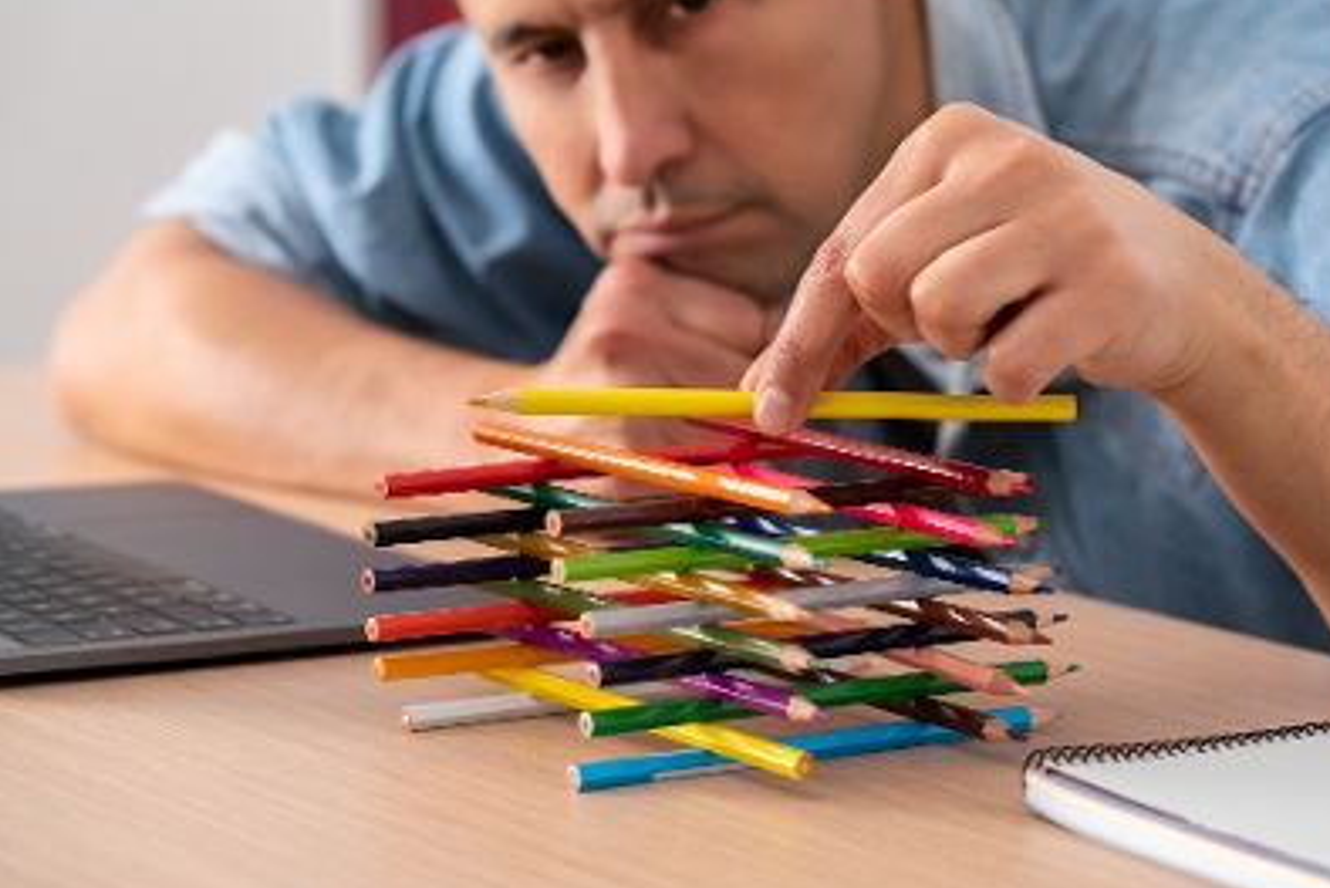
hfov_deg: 21.0
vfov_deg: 14.1
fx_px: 3585
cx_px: 729
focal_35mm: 97
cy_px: 412
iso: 100
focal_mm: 85
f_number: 5.6
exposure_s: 1/160
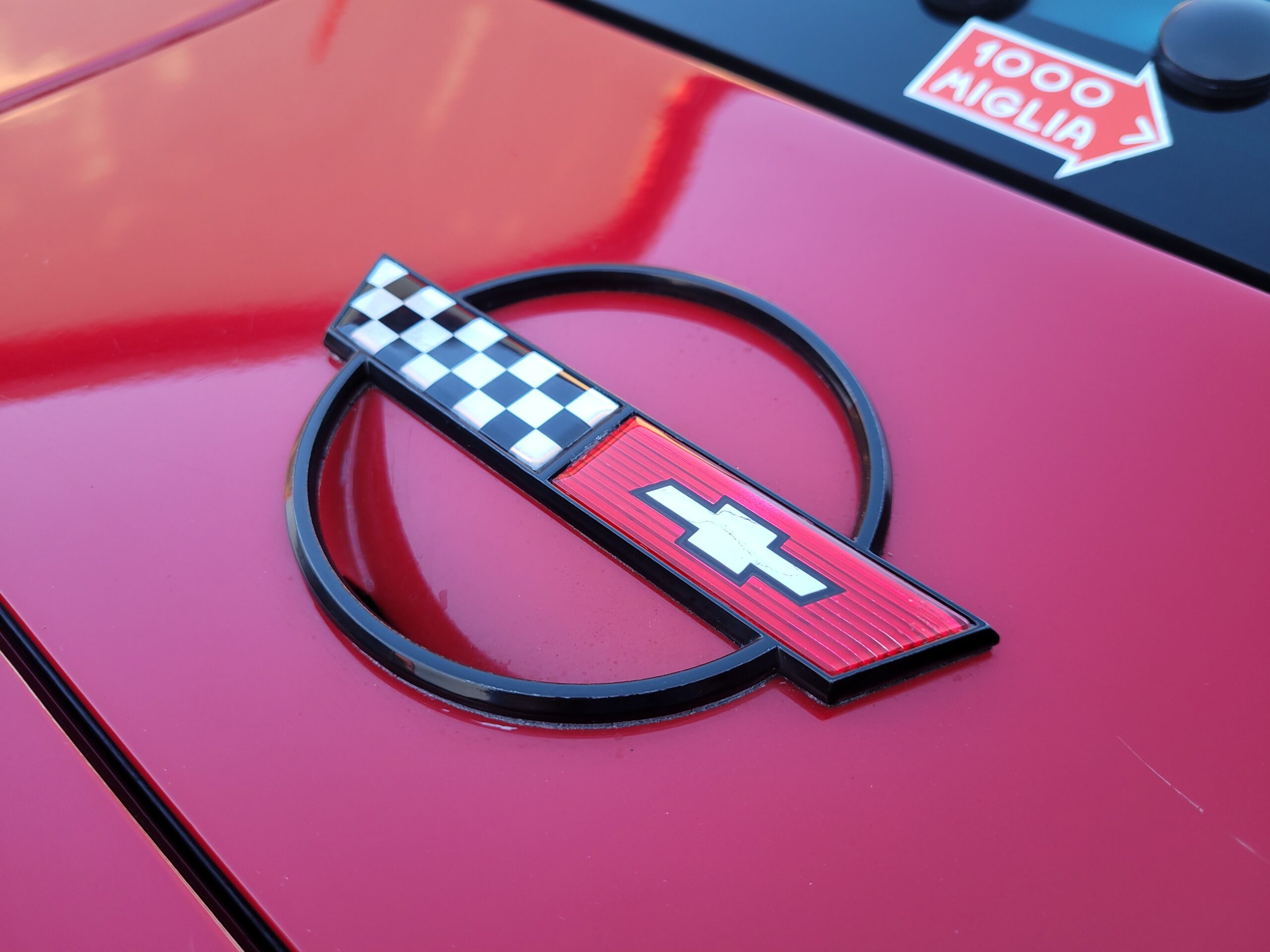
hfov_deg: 67.3
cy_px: 476
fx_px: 954
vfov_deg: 53.1
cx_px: 635
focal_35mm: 26
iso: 80
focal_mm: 5.4
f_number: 1.8
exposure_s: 1/100
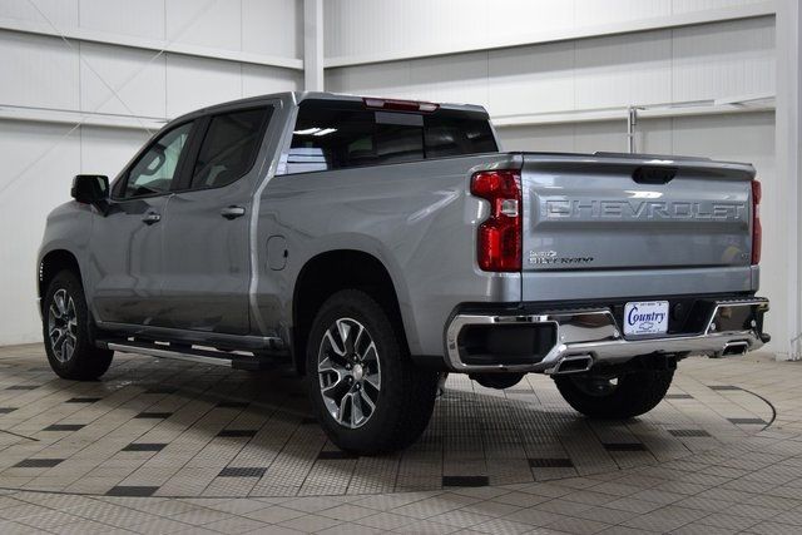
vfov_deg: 25.1
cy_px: 268
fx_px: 1203
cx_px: 401
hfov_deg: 36.9
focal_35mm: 54
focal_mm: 36
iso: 1600
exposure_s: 1/60
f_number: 8
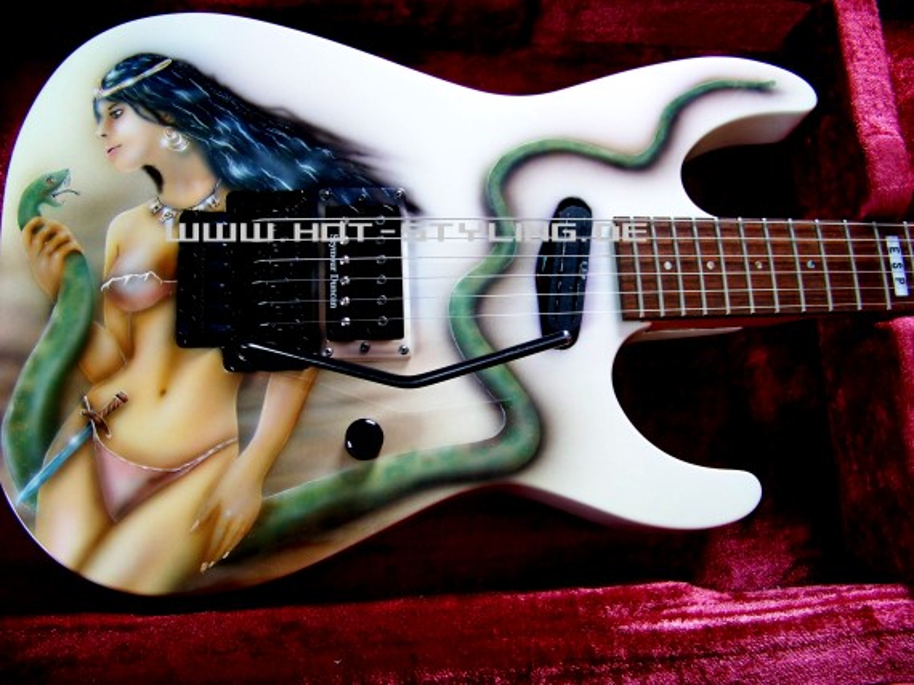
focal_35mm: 36
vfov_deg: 39.6
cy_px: 342
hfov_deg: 51.4
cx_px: 457
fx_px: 950
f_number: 2.8
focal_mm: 5.85
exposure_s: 1/30
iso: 200
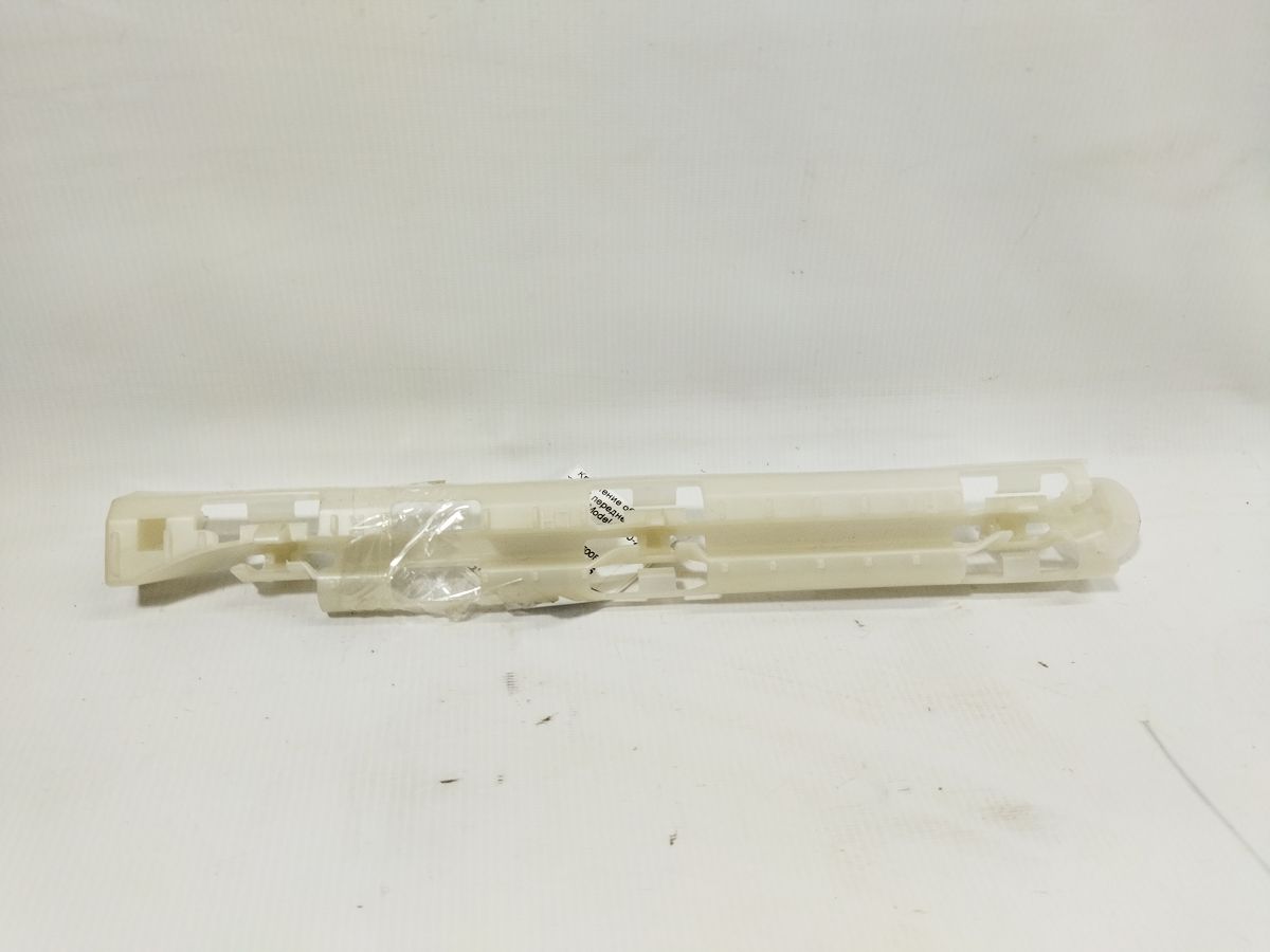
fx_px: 991
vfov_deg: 51.4
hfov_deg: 65.3
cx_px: 635
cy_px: 476
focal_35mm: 27
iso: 100
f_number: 1.79
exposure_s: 1/134
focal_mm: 4.71
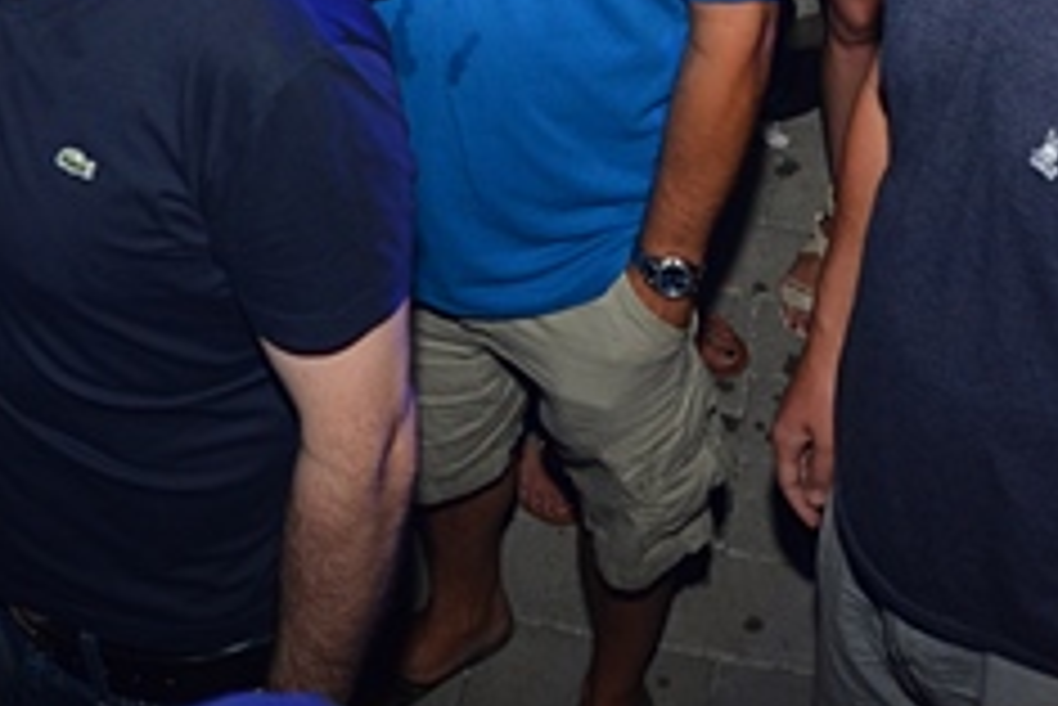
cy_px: -636
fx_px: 1911
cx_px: 617
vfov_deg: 16.7
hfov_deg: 30.9
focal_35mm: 65
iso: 800
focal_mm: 17
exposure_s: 1/30
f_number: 2.8
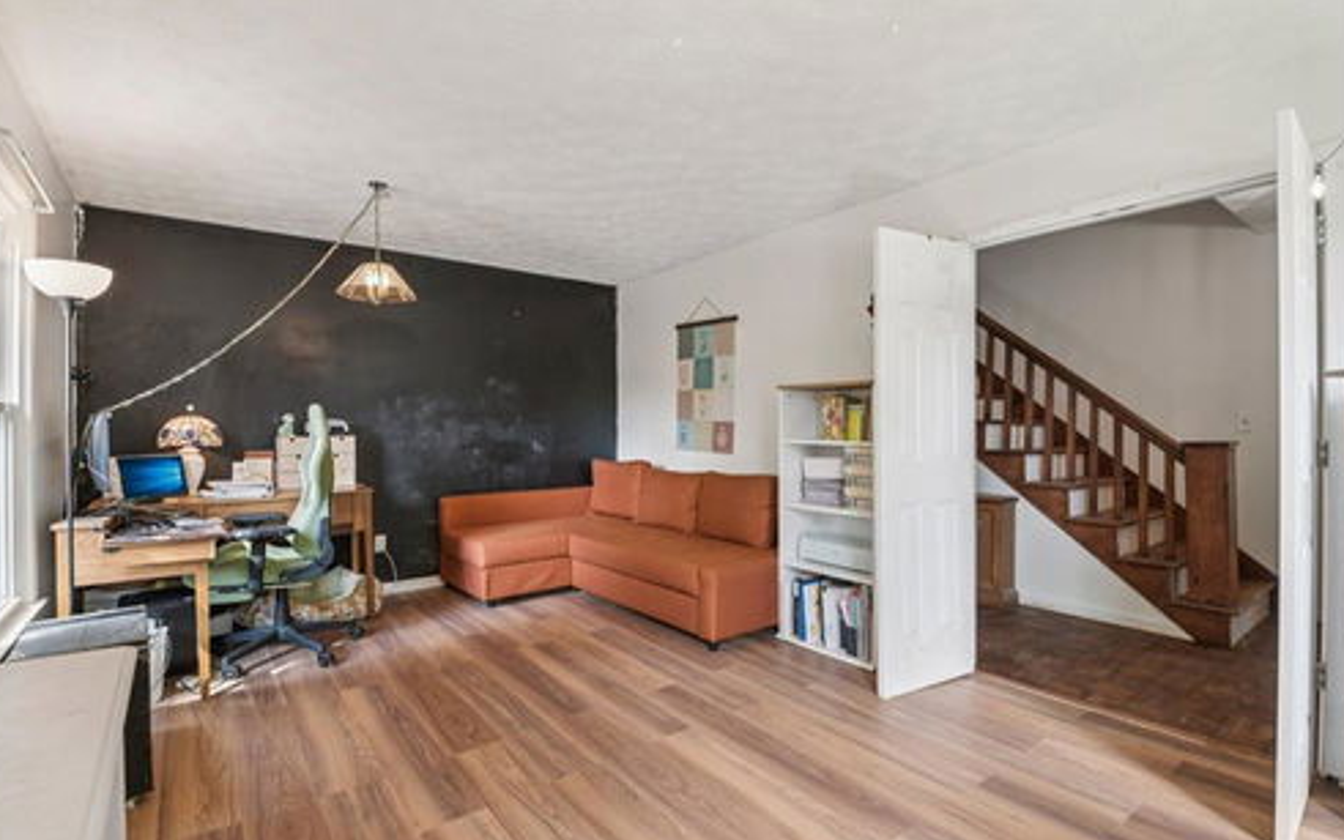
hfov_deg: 94.3
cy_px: 438
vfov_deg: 68.0
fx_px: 623
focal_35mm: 17
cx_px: 660
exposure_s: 1/6
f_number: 8
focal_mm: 16
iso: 400
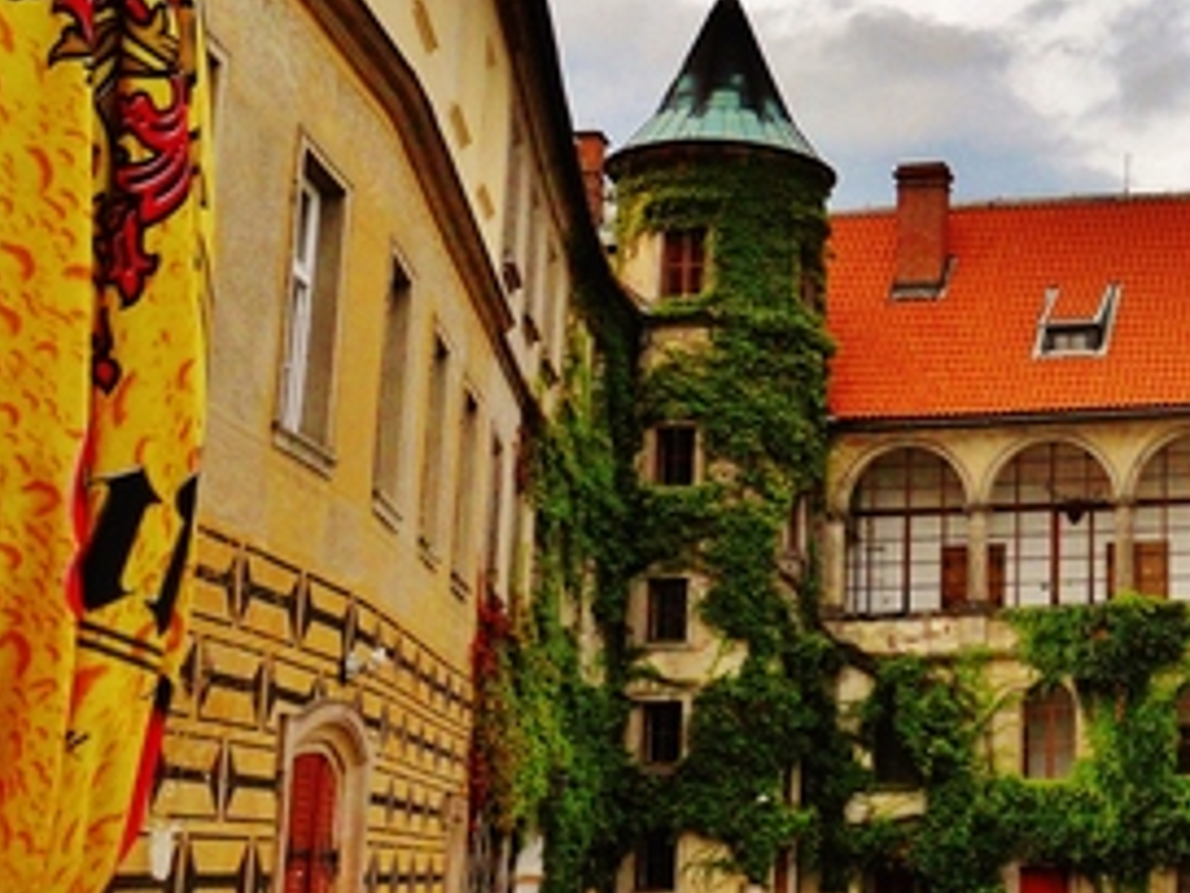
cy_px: 263
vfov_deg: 22.1
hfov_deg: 26.8
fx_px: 2269
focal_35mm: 66
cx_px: 1343
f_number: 5.4
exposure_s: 1/320
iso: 80
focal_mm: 5
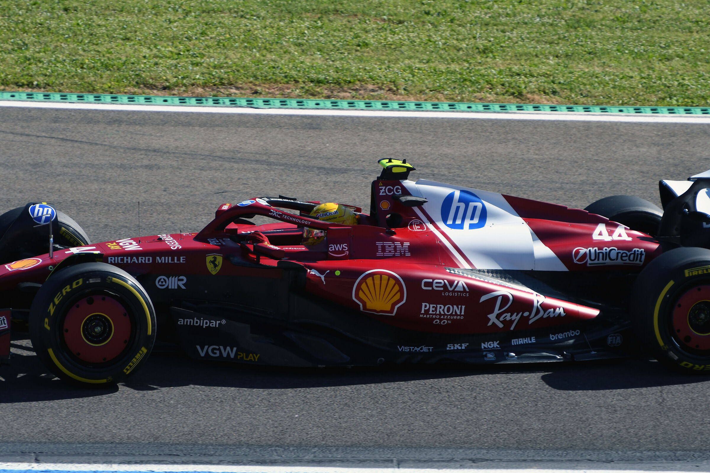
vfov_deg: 2.5
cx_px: 355
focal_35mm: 540
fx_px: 10649
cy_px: 236
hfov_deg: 3.8
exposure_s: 1/2000
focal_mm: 360
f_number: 5.6
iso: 400
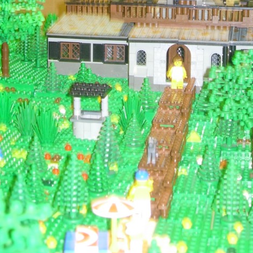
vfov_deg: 19.3
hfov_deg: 20.3
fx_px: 703
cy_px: -42
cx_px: 173
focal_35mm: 85
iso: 79
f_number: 2.8
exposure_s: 1/4.8
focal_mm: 7.8
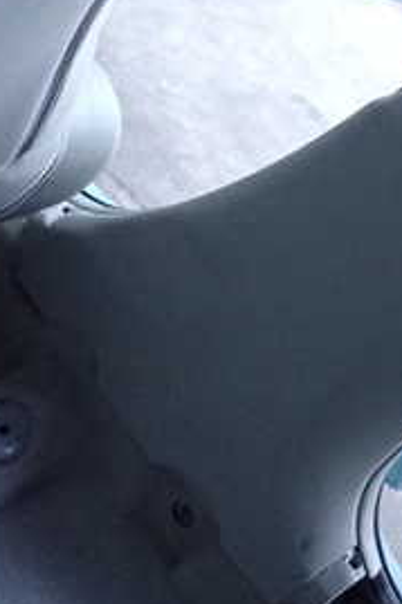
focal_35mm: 58
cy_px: 171
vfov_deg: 34.0
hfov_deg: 20.6
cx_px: 570
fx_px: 973
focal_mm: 4.5
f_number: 2
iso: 1250
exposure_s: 1/125
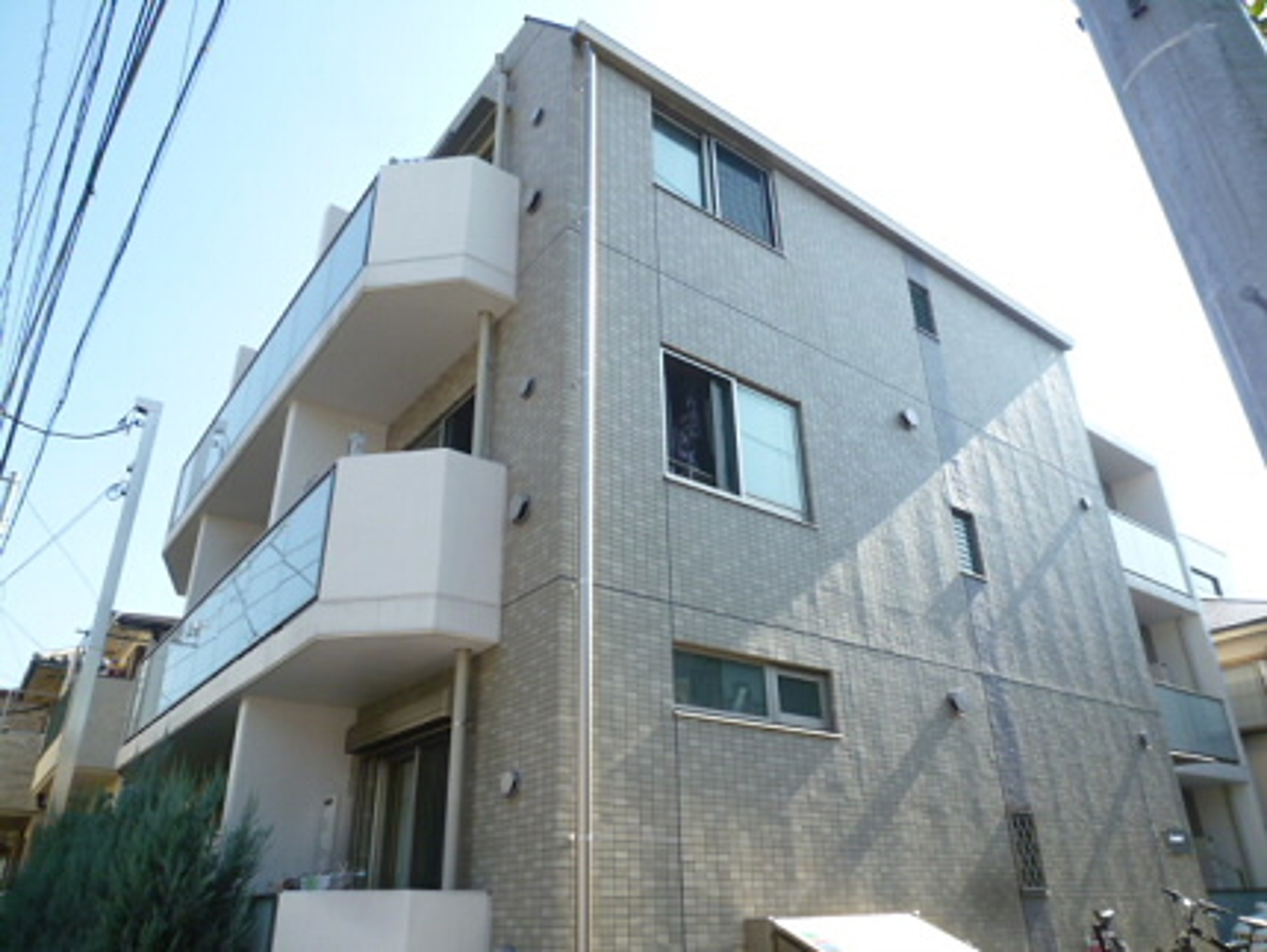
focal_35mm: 24
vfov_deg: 56.9
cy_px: 476
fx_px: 879
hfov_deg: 71.6
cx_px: 634
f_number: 4
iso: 100
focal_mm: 4.3
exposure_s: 1/320
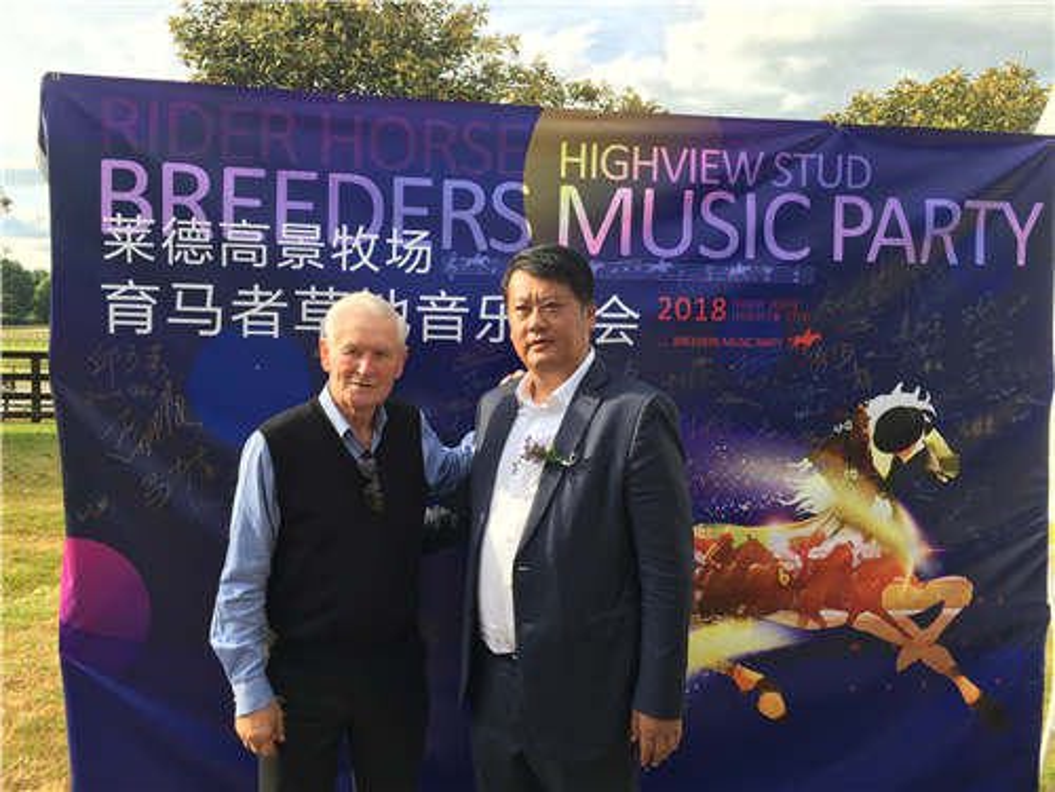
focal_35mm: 29
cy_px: 396
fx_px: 884
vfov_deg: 48.2
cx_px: 528
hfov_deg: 61.7
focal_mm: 4.15
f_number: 2.2
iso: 32
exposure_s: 1/476
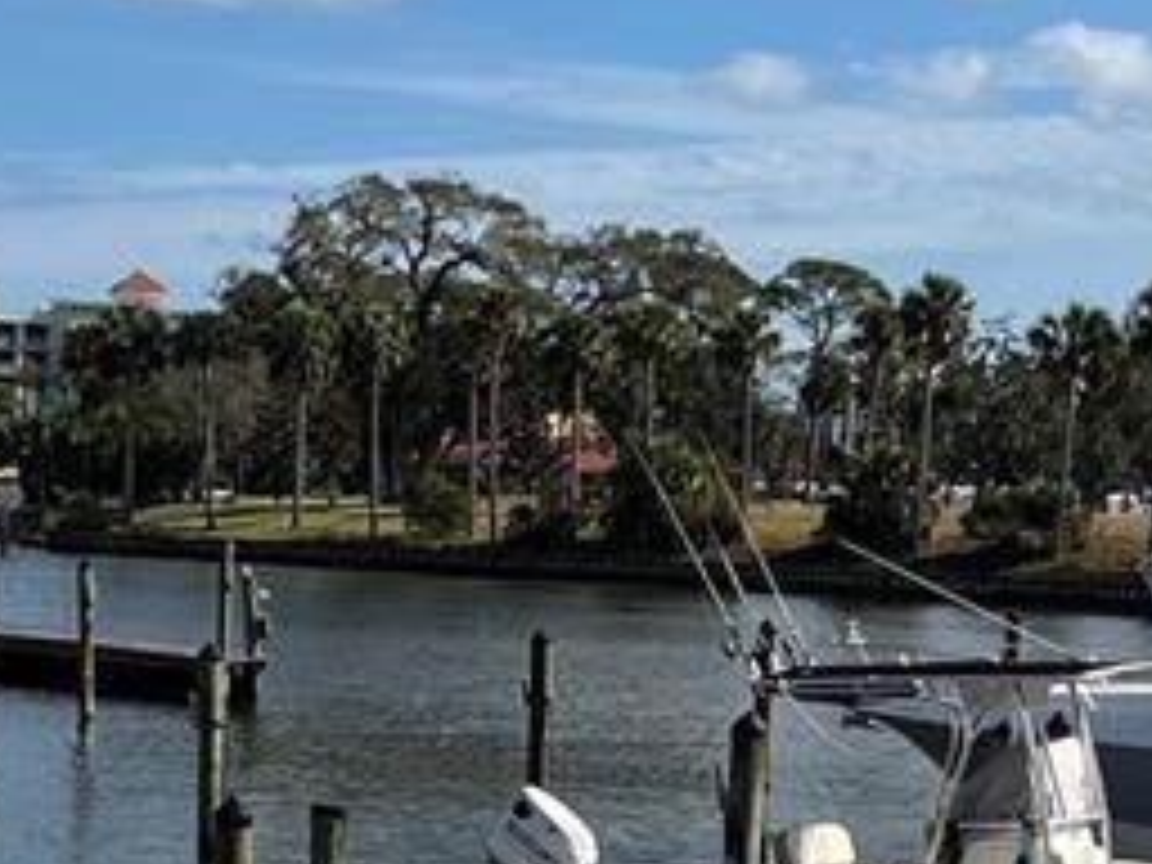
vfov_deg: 14.1
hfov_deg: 18.6
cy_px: 819
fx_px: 3461
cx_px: 112
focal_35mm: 104
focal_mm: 5.1
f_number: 1.6
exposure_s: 1/4854
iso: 50
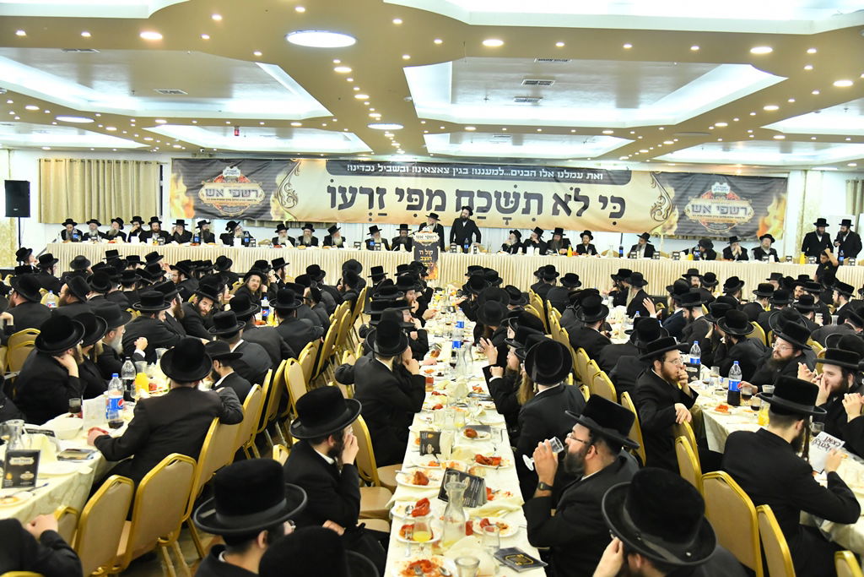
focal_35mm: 32
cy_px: 288
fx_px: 768
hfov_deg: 58.7
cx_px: 432
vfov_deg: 41.1
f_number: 4.5
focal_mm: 32
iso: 4000
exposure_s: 1/250
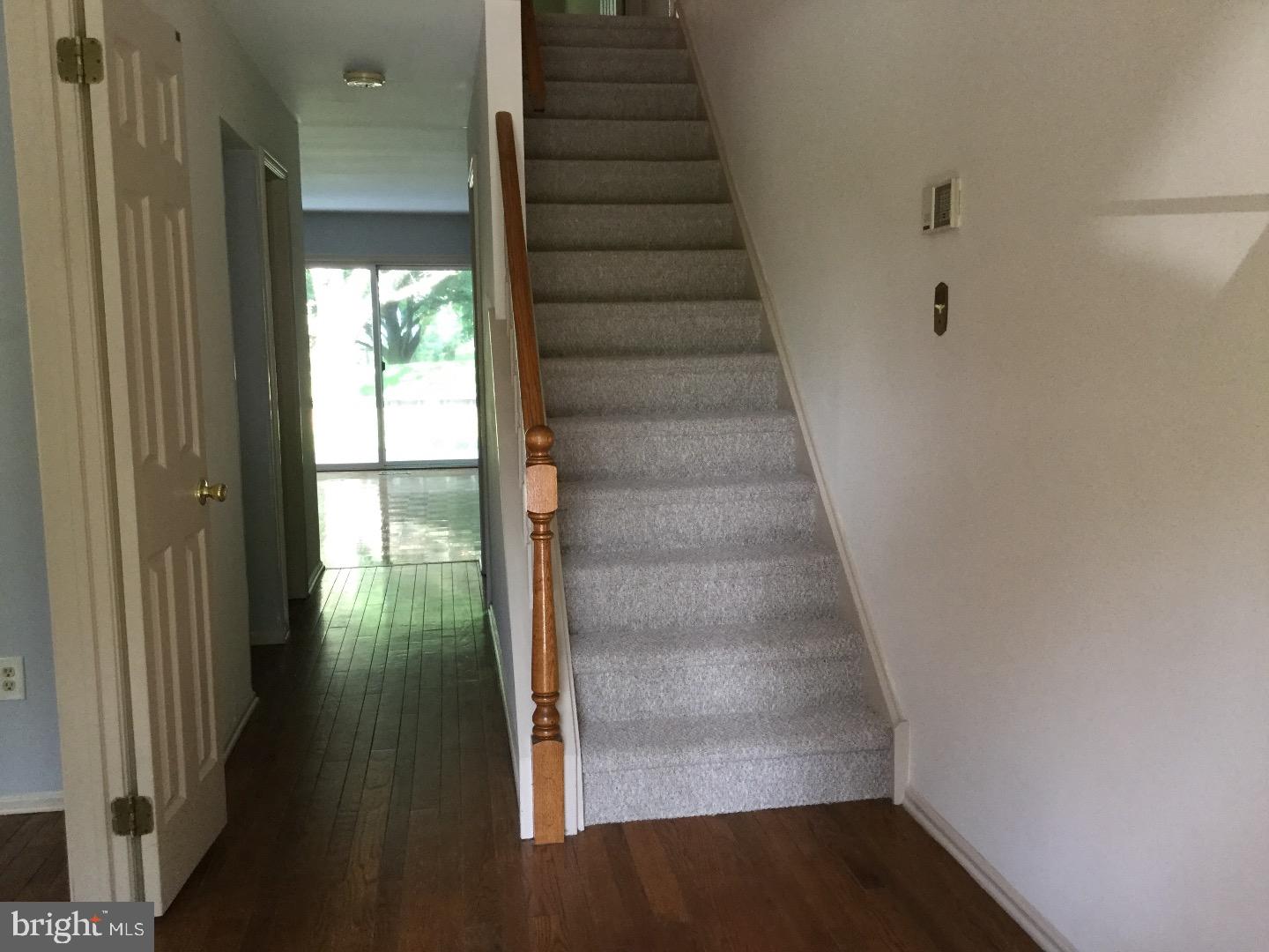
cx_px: 634
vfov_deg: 45.4
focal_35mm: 31
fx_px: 1136
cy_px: 476
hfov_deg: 58.4
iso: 100
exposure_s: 1/30
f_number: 2.4
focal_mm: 3.3
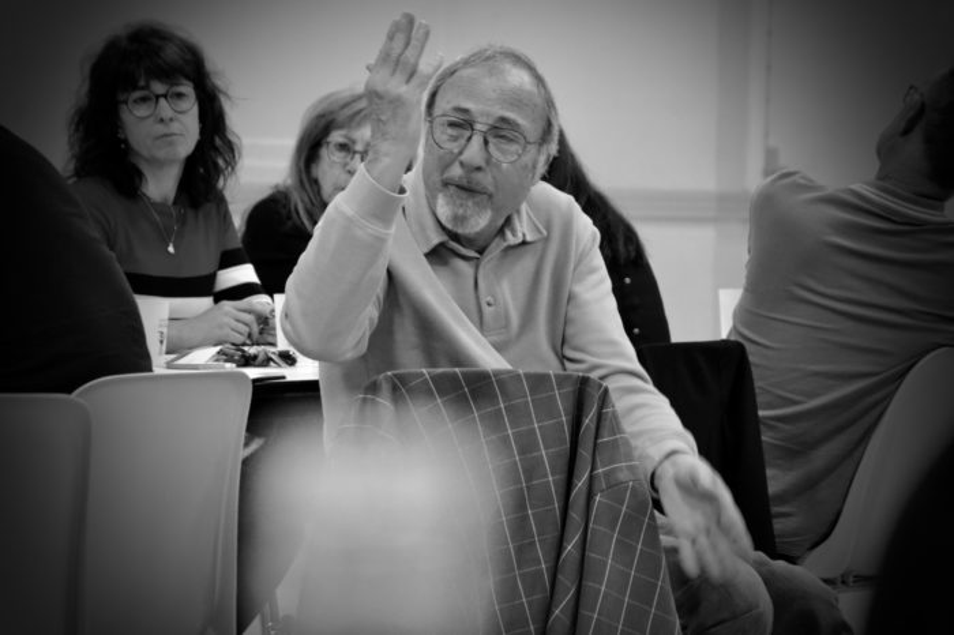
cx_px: 477
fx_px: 4172
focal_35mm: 158
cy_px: 318
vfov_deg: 8.7
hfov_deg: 13.0
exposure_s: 1/30
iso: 3200
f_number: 5.6
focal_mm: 105
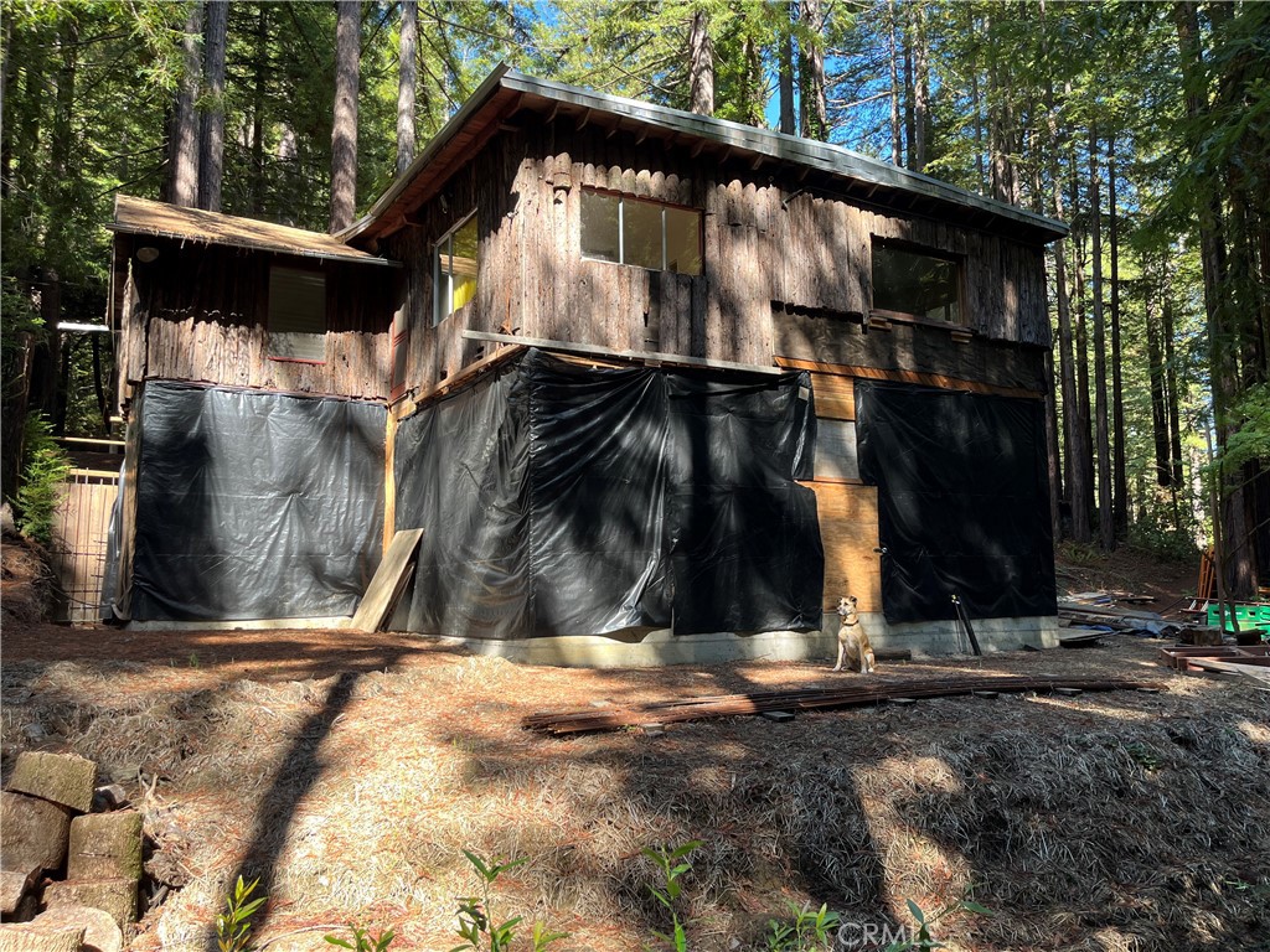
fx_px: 954
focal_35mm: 26
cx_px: 635
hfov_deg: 67.3
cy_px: 476
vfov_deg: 53.1
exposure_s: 1/175
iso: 40
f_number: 1.6
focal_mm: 5.1
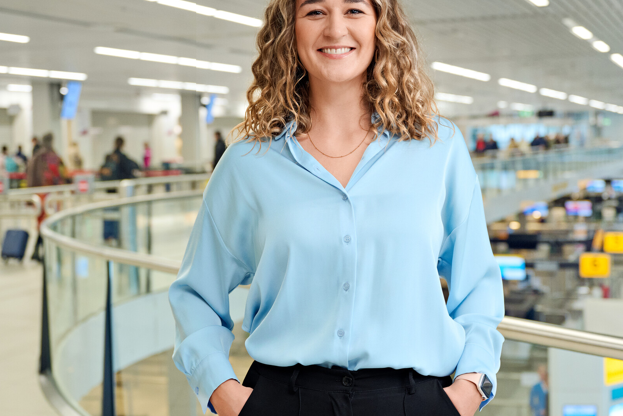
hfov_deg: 32.9
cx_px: 314
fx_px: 1056
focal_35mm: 61
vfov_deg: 22.3
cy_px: 198
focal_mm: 38
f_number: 2.8
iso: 500
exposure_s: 1/160
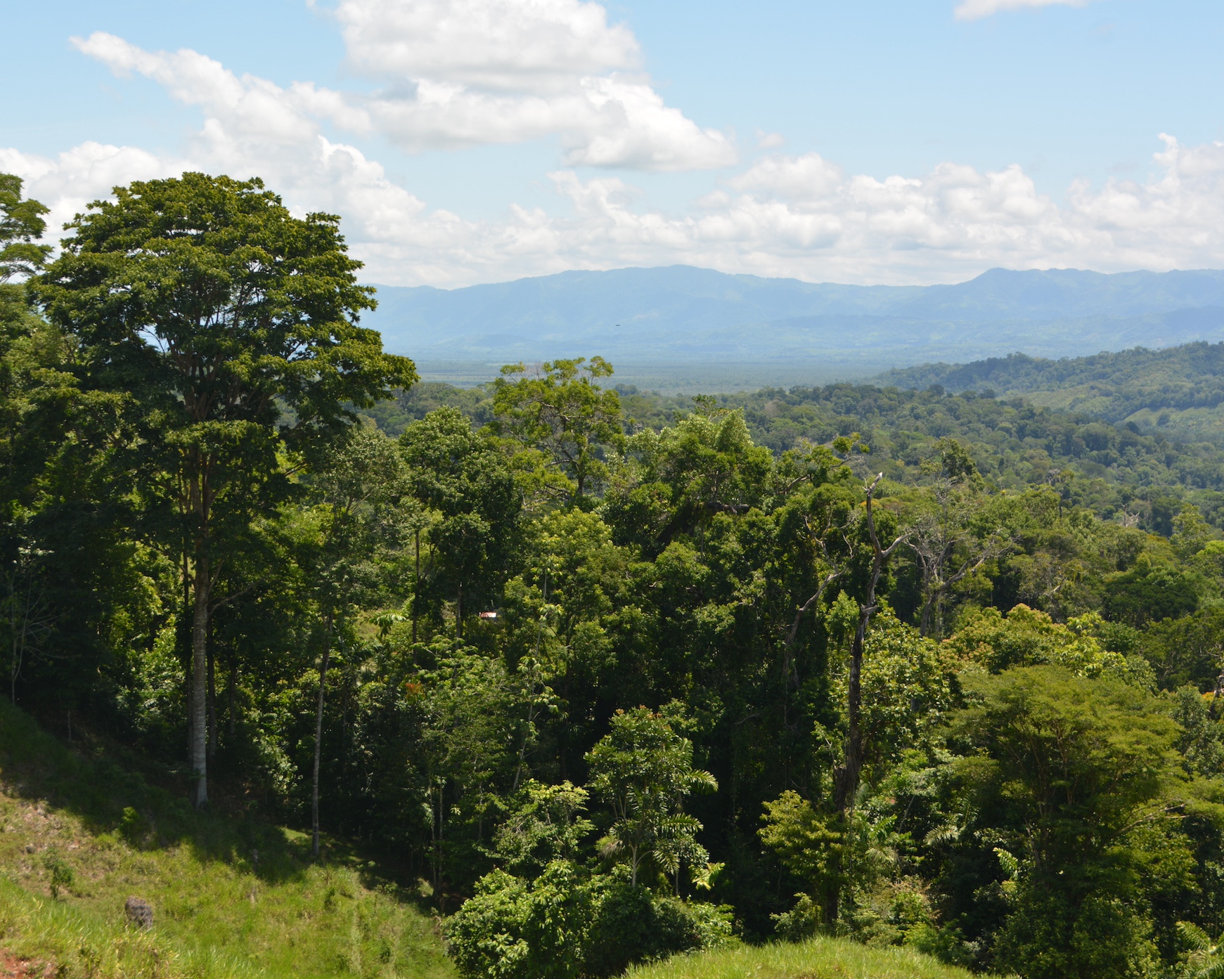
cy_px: 491
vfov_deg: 27.6
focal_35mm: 55
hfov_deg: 34.1
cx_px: 541
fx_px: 1993
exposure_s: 1/200
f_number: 9
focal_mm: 32
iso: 100
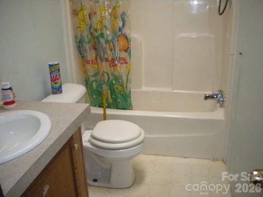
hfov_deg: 52.6
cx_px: 132
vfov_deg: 40.7
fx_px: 266
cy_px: 98
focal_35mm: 35
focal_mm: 6.3
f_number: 3.1
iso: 800
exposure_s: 1/30
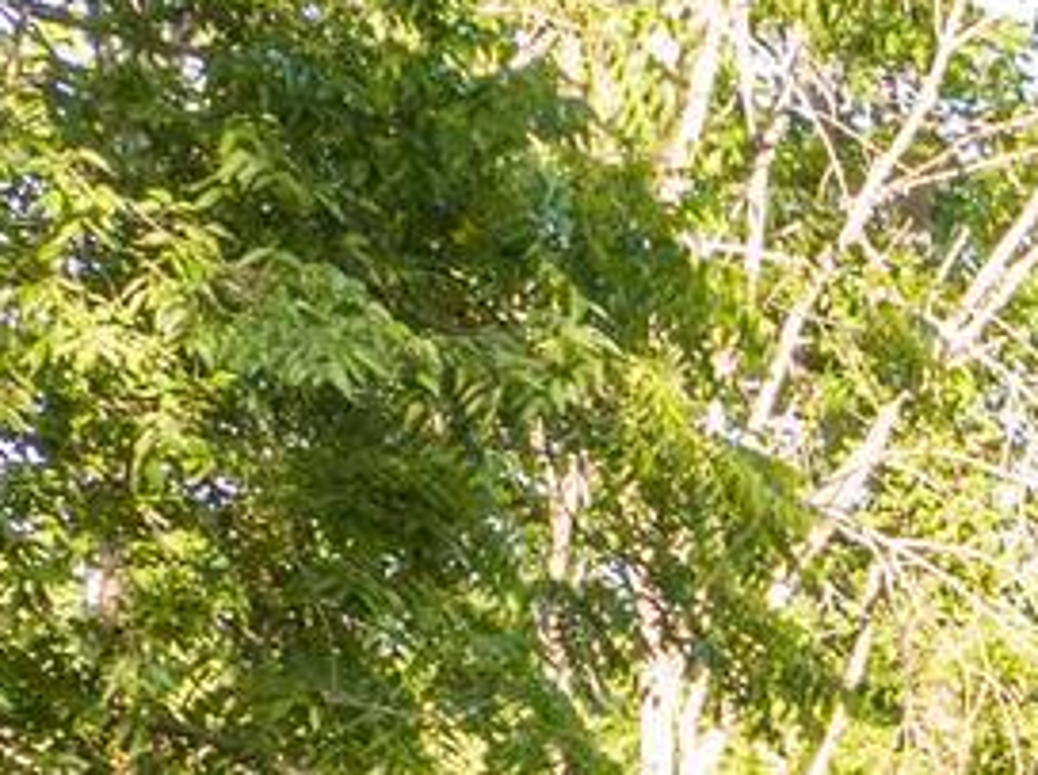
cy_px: 2335
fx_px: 5418
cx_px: 2175
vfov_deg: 7.3
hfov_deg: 10.0
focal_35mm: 181
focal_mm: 12.29
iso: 100
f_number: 2.8
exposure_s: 1/20
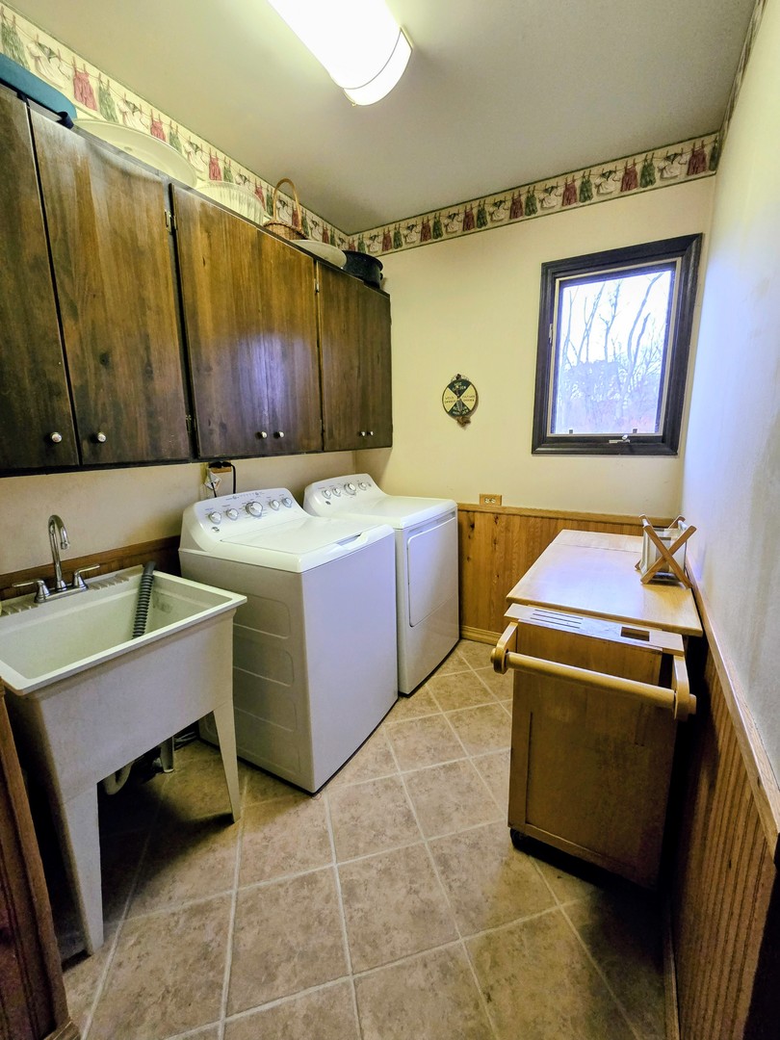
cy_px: 520
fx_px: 391
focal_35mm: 13
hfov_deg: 89.9
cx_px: 390
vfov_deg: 106.2
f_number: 2.2
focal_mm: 2.2
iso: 800
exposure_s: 1/60
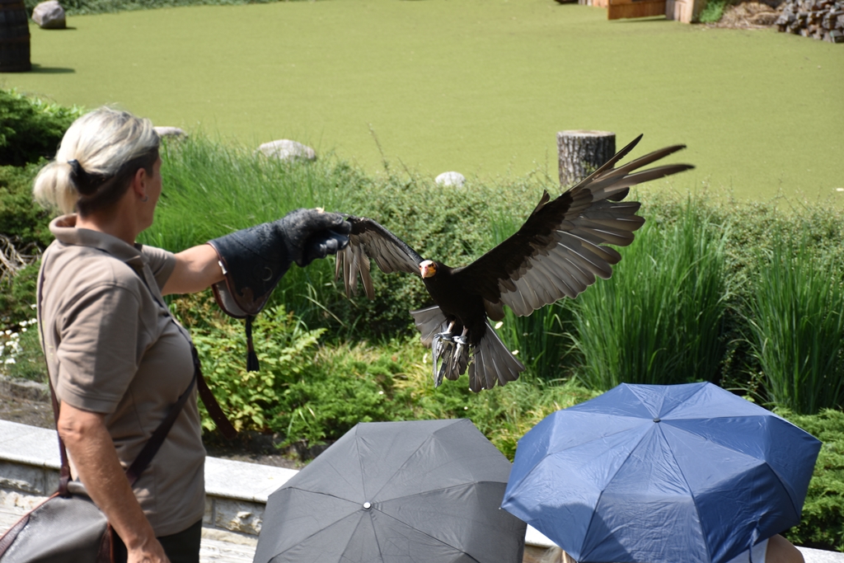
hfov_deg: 19.5
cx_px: 422
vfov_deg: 13.0
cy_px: 282
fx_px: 2462
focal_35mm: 105
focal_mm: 70
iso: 200
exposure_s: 1/500
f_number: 5.6
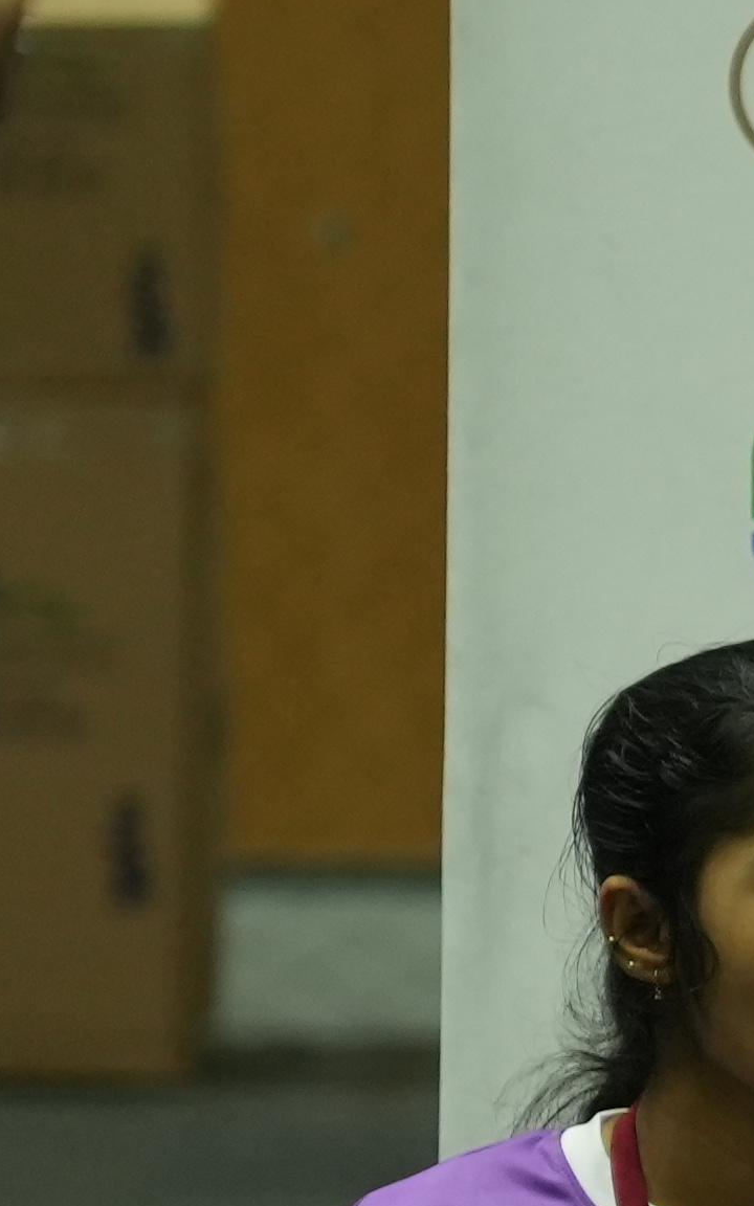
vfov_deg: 4.0
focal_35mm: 527
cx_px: 3530
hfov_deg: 2.4
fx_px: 17327
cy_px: 1063
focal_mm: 85
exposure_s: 1/250
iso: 1600
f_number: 2.5
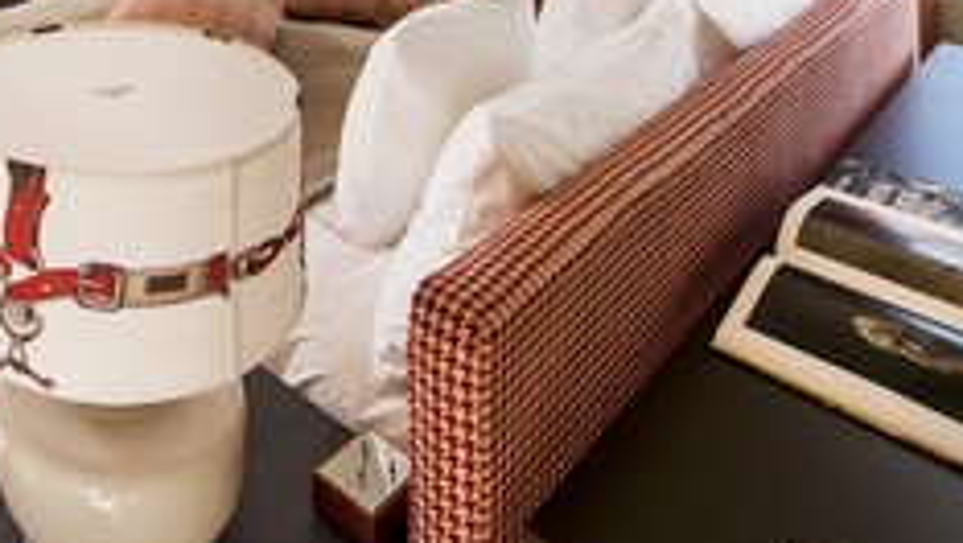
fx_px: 767
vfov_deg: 34.7
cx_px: 78
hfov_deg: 54.9
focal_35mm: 30
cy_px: -23
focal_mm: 14
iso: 200
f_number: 8
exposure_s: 1/30
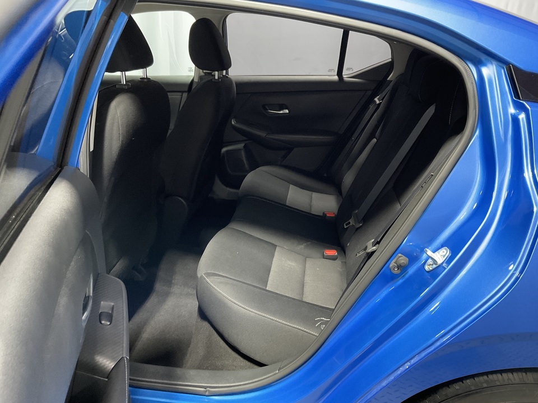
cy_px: 202
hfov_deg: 61.7
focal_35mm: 29
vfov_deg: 48.2
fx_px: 451
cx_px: 269
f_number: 1.8
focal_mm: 3
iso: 200
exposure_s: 1/40
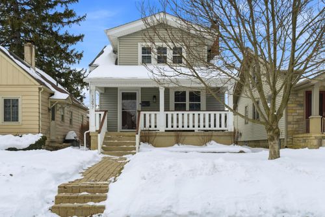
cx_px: 162
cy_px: 108
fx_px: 316
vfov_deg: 37.8
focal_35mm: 35
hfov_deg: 54.5
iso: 400
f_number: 11
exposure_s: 1/1600
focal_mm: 35
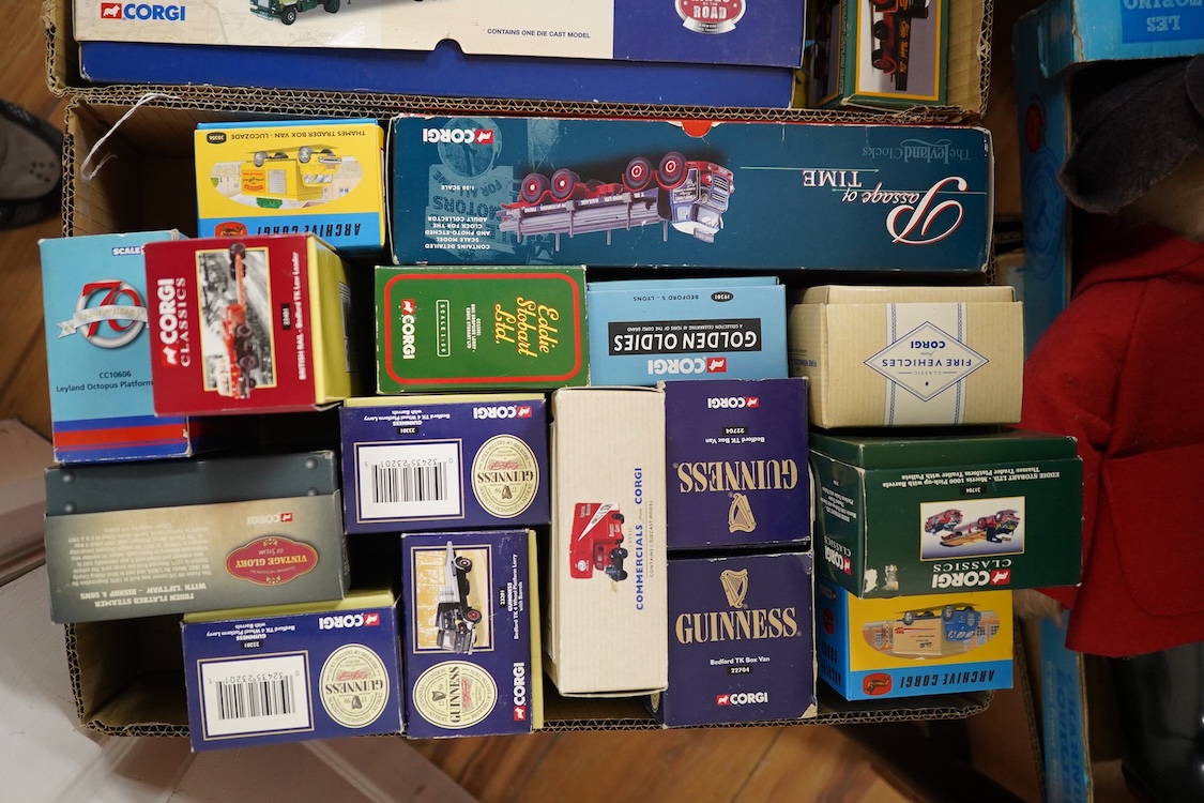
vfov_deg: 29.9
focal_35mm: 45
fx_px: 1505
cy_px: 402
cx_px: 602
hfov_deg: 43.6
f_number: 6.3
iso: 2000
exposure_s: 1/100
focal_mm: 30
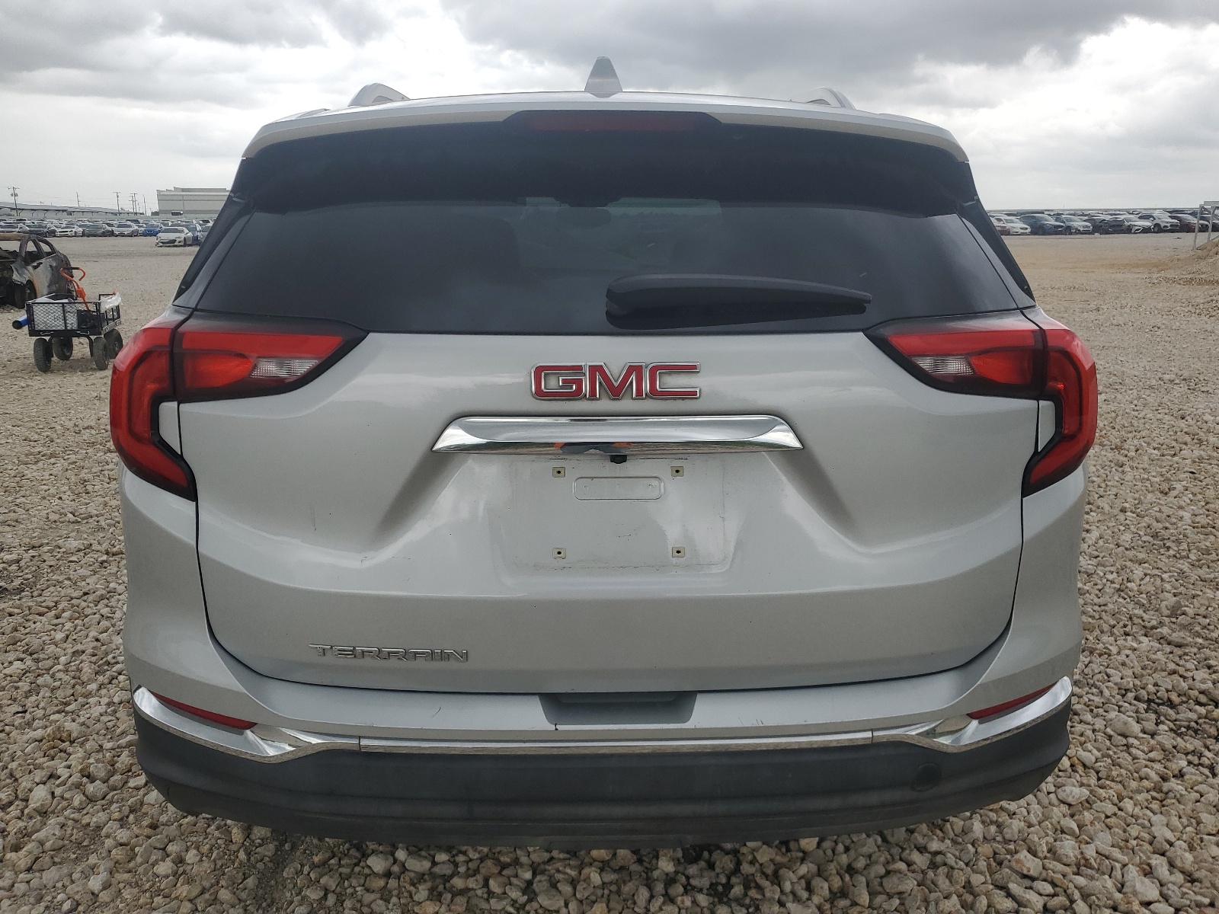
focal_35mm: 26
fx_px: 916
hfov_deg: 67.3
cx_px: 610
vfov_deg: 53.1
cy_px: 457
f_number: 1.5
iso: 50
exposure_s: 1/1429
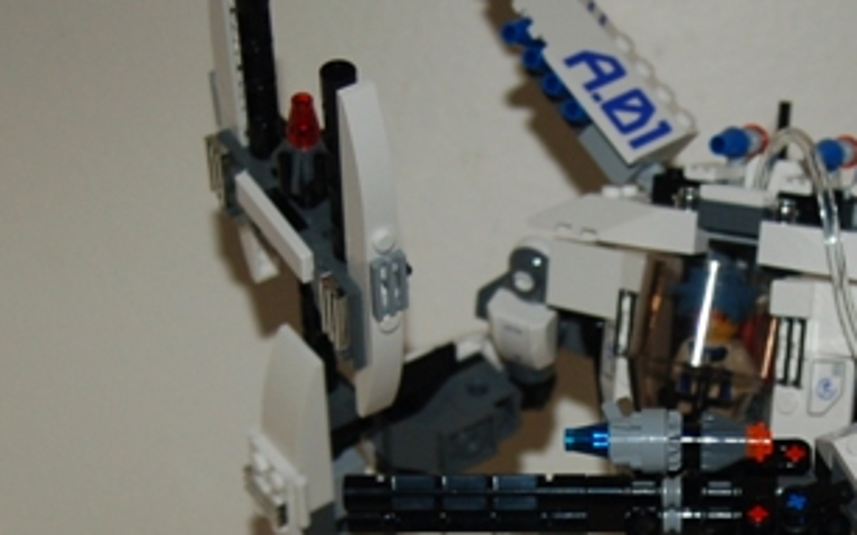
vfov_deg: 9.9
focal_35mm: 131
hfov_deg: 15.8
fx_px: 3064
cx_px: 734
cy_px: 487
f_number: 4
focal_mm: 35
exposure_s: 1/60
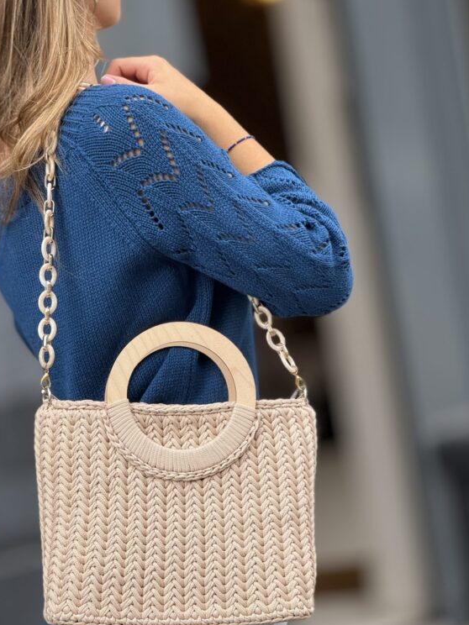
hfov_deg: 11.5
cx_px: 231
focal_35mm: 129
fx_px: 2330
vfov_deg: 15.3
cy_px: 321
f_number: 2.8
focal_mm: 15.66
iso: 50
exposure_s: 1/182
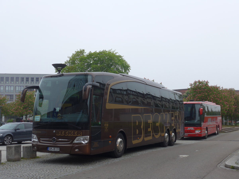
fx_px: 318
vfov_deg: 31.5
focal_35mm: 46
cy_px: 90
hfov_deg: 41.2
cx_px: 120
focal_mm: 9.5
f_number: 3
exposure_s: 1/200
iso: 80
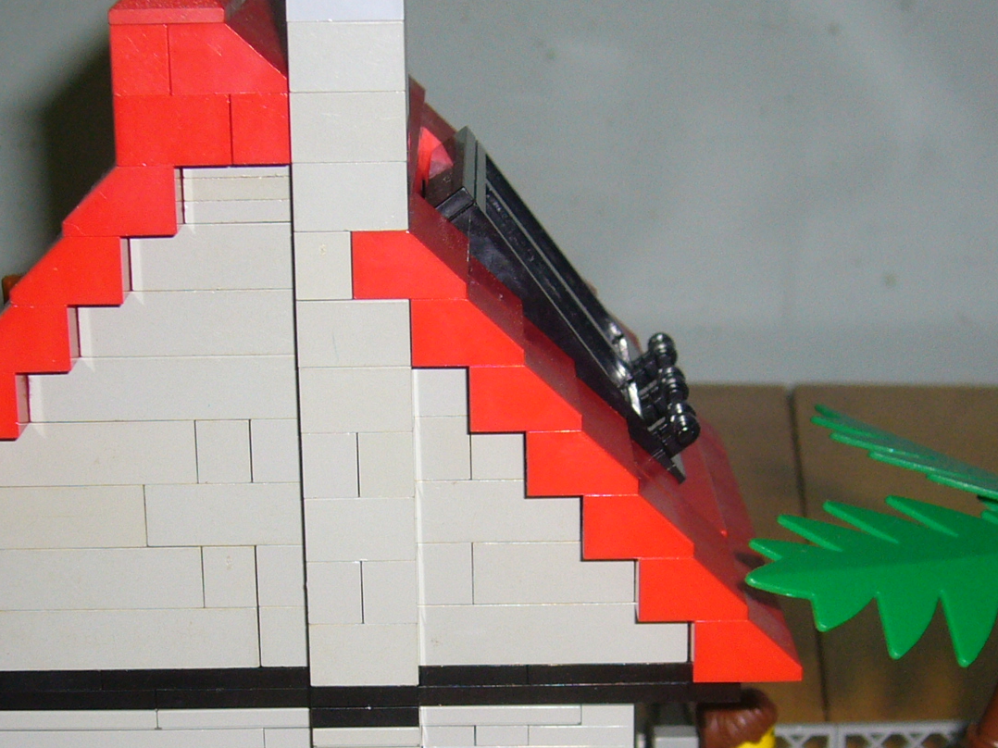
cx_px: 443
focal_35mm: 76
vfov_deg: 19.3
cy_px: 485
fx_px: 2191
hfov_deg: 25.6
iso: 100
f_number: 3
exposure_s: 1/60
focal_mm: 6.6
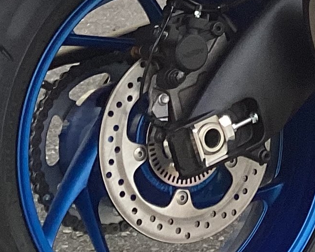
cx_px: 524
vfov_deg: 9.5
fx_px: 1417
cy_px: -264
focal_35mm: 152
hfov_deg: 11.9
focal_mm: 3.3
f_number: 2.4
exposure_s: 1/100
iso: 64
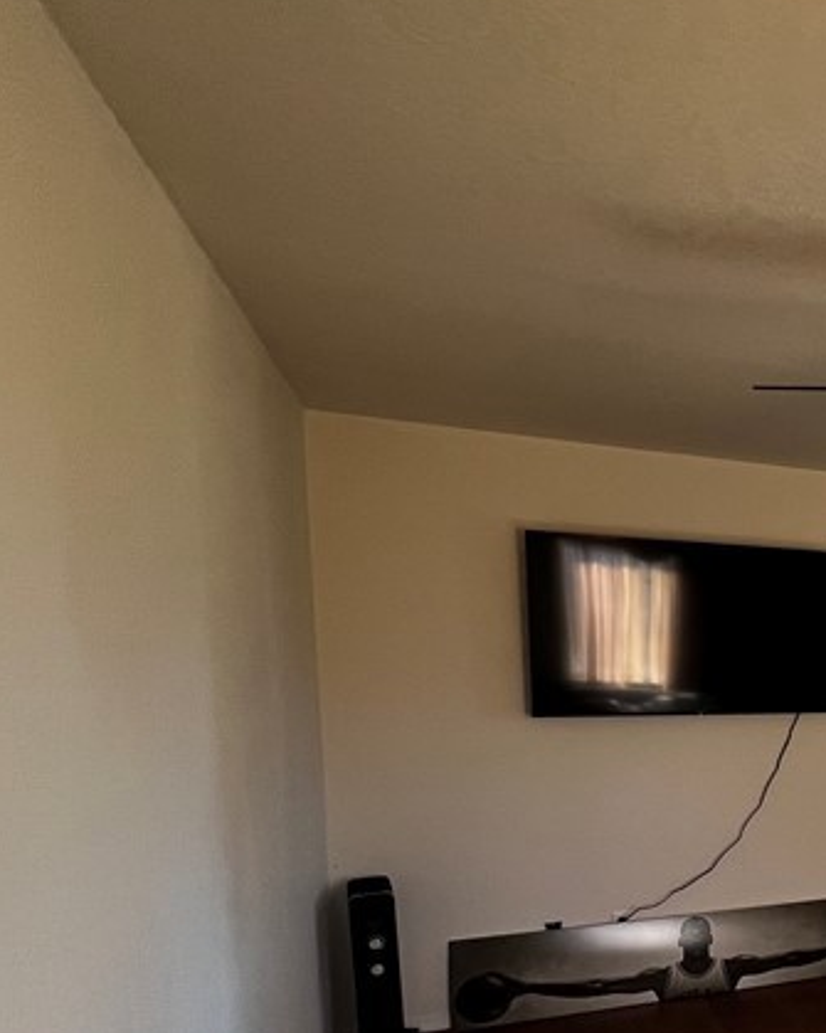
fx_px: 948
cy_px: 752
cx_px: 1117
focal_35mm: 31
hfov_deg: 32.6
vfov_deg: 55.0
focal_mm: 1.57
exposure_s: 1/99
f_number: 1.8
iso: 250
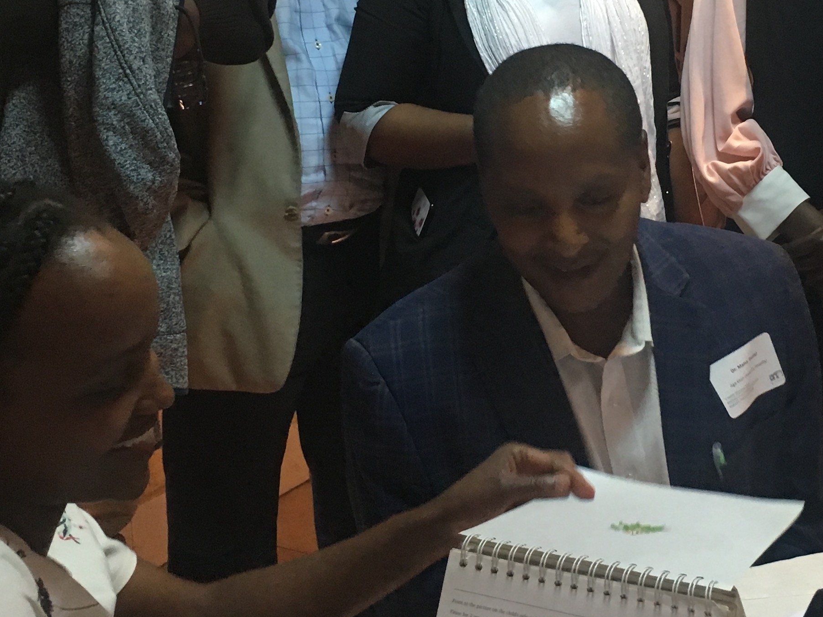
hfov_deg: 29.6
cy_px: 208
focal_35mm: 65
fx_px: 1545
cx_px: 555
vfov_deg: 22.5
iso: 200
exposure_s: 1/33
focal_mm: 4.15
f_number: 2.2
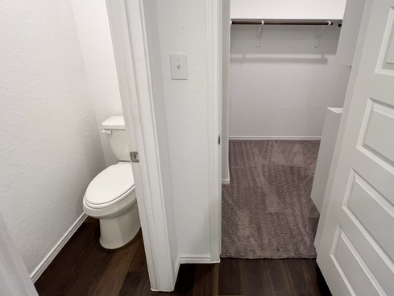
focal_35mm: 17
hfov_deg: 90.5
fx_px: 194
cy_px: 118
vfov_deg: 73.9
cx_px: 224
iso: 160
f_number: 1.8
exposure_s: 1/60
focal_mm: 1.57
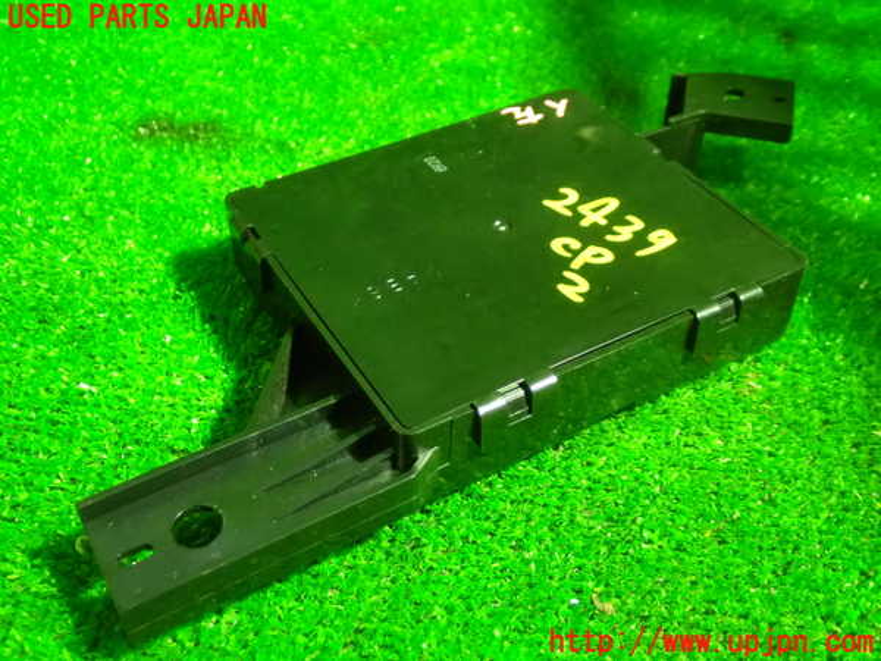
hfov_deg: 45.8
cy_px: 330
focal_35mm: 41
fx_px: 1043
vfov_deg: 35.1
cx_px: 440
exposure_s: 1/30
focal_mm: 7.31
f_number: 2.8
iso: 2000
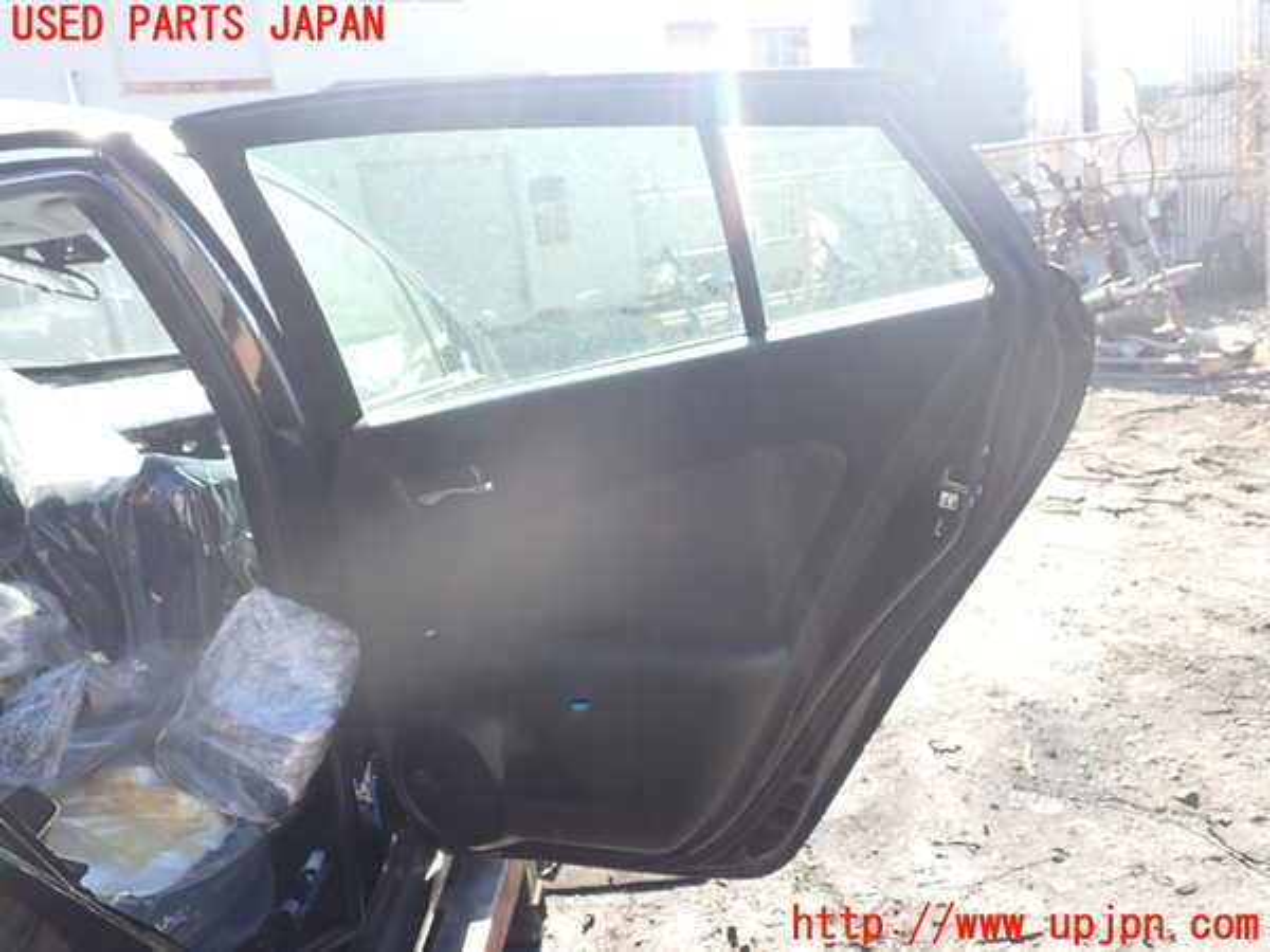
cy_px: 476
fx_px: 1101
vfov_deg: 46.8
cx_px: 635
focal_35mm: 30
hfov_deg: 60.0
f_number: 3.2
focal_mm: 5.4
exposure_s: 1/160
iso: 100
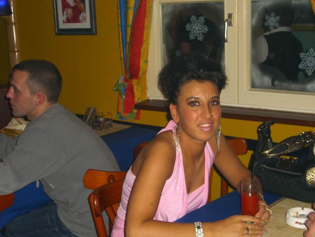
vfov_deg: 25.7
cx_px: 158
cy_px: 118
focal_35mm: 57
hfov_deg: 33.8
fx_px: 519
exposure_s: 1/60
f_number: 3.6
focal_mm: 11.8
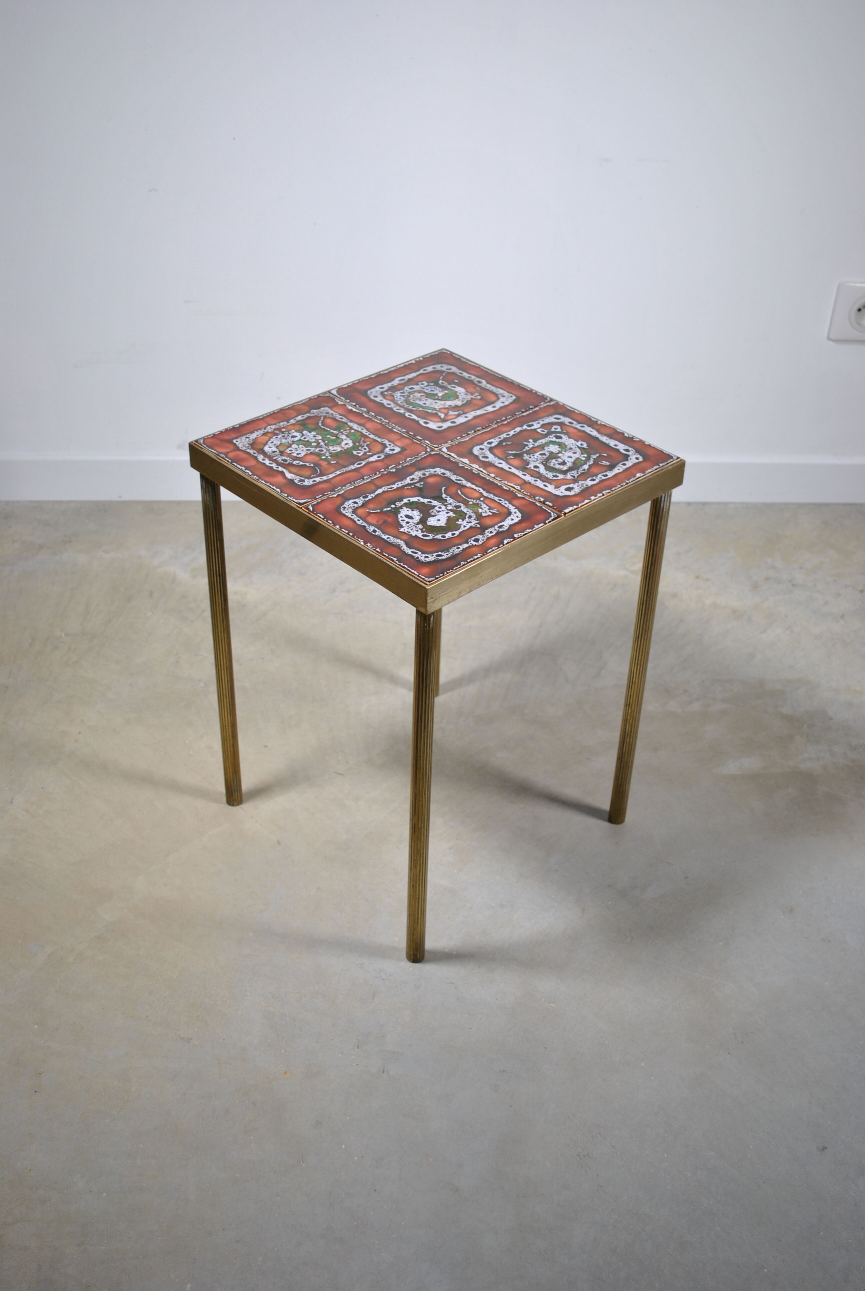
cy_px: 646
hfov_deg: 34.3
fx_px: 1402
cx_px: 432
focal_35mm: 39
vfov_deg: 49.5
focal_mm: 26
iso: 200
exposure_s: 1/40
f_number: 4.2
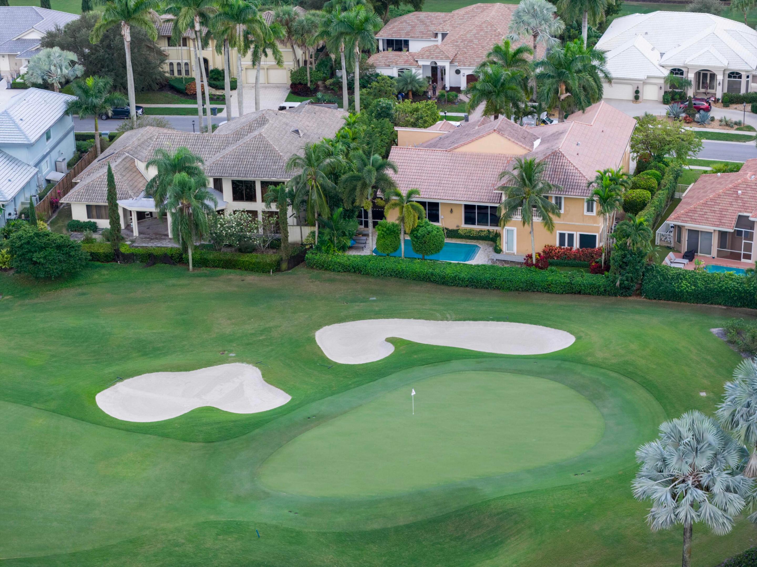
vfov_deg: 21.0
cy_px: 284
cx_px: 378
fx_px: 1531
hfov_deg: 27.8
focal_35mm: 70
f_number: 2.8
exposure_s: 1/240
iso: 100
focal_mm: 19.35
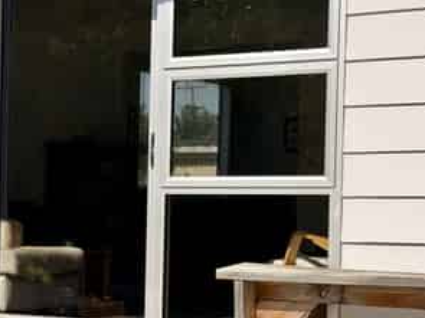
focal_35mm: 107
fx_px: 1313
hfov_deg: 18.3
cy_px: 214
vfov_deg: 13.8
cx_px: 125
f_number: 1.78
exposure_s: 1/7143
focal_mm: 6.76
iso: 64
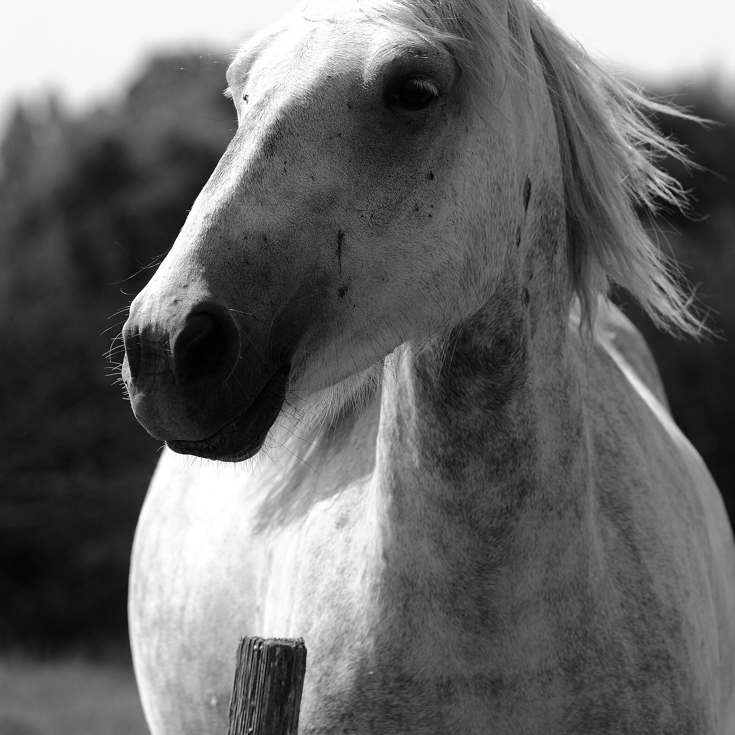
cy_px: 200
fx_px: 6150
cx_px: 367
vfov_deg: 6.8
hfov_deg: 6.8
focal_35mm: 256
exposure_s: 1/500
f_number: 8
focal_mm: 200
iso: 200
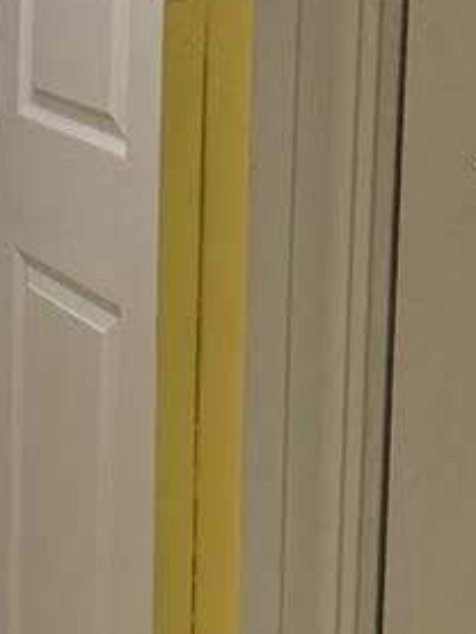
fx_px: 1905
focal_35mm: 104
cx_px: -394
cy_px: 169
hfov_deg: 12.9
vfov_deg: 18.8
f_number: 1.78
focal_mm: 6.76
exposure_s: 1/60
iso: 200
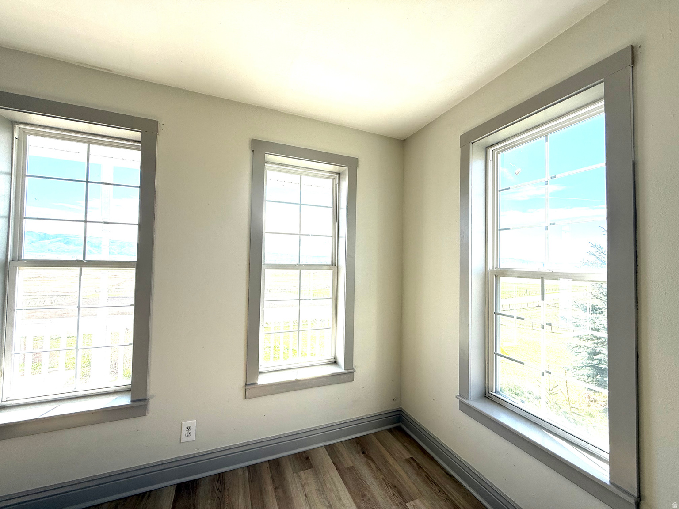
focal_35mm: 14
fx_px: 275
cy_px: 254
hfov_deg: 102.1
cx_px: 340
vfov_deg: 85.7
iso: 64
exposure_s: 1/291
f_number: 2.2
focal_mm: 2.22
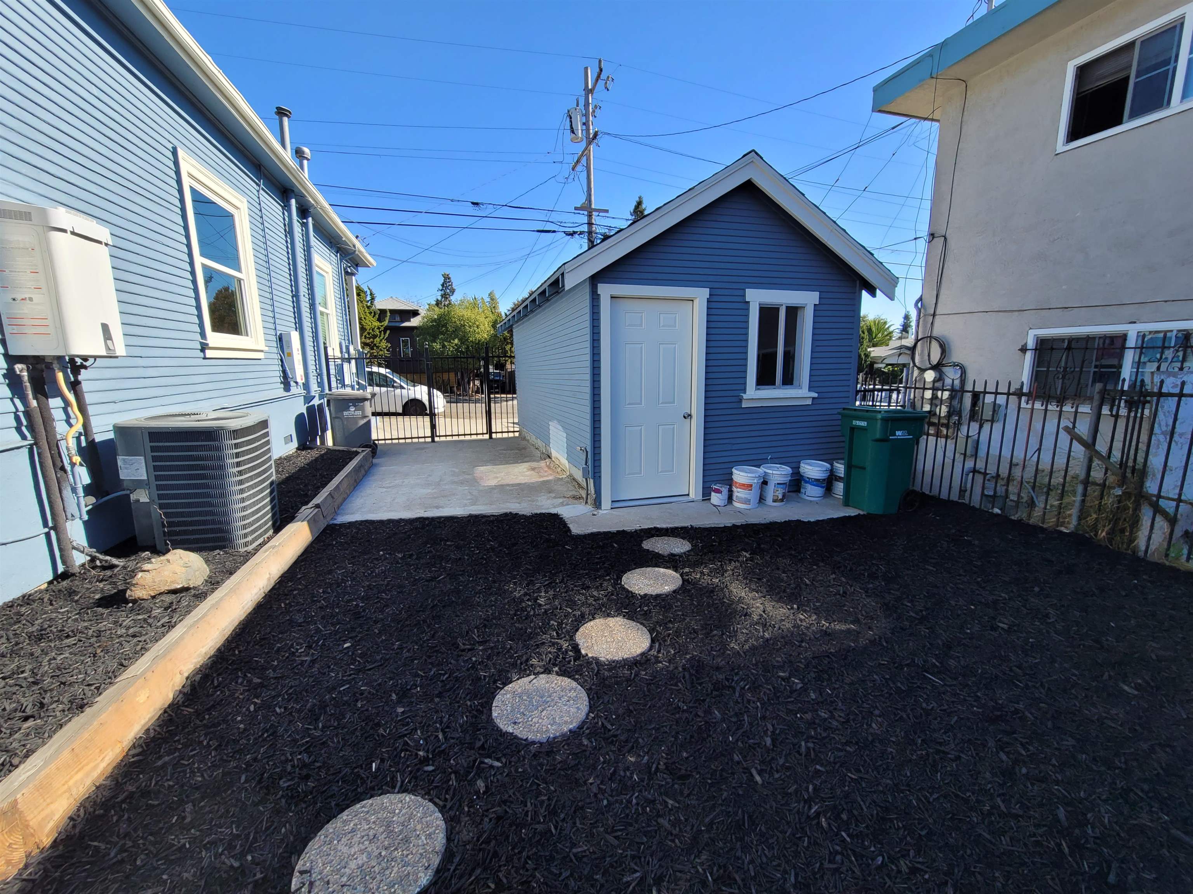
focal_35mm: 13
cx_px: 596
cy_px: 447
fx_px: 448
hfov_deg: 106.2
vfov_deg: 89.9
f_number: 2.2
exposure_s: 1/790
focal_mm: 2.2
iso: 64
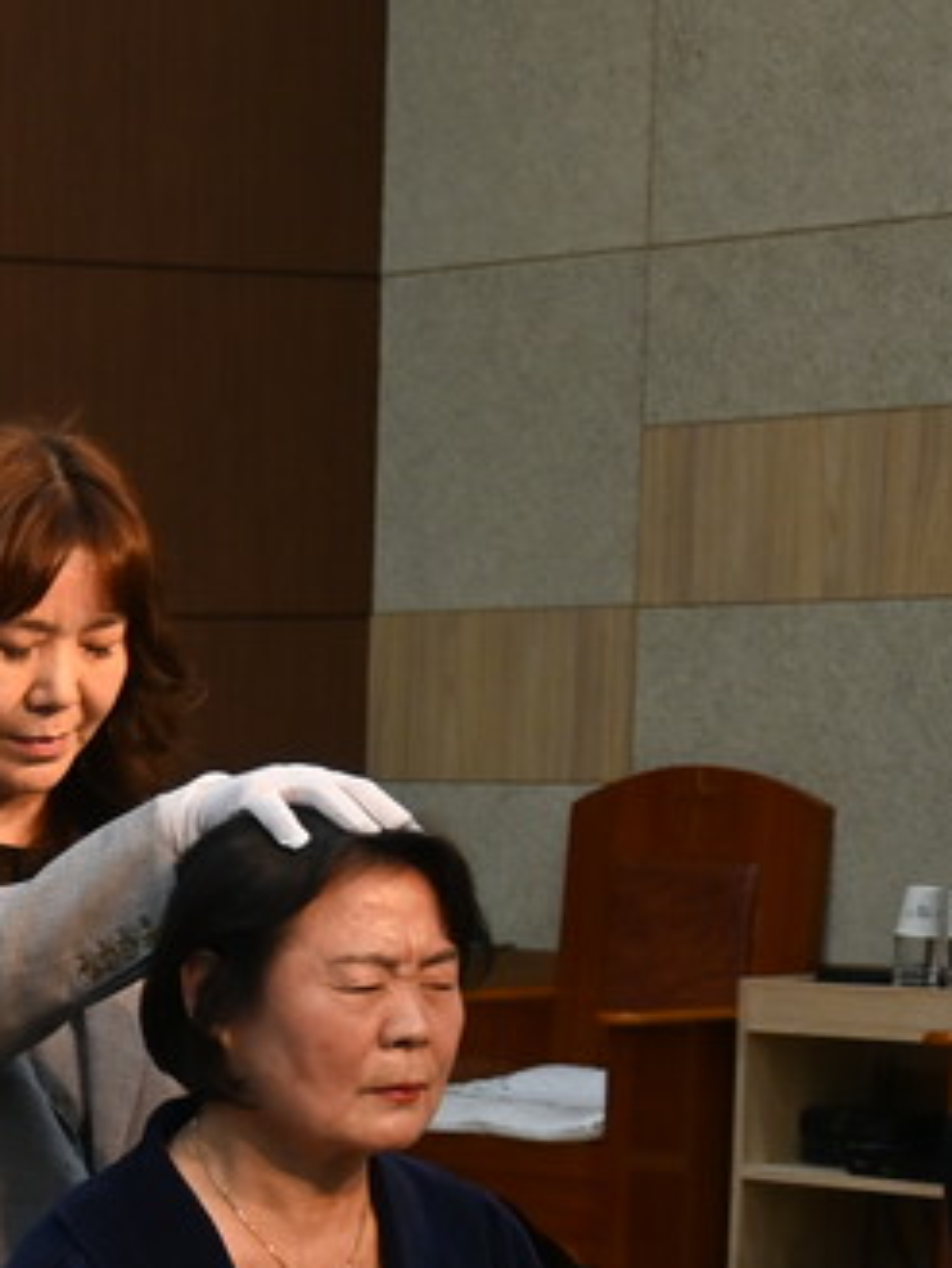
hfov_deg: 10.5
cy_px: 1428
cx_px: -964
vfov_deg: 14.9
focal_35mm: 129
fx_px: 4722
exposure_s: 1/60
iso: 360
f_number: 4.2
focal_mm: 23
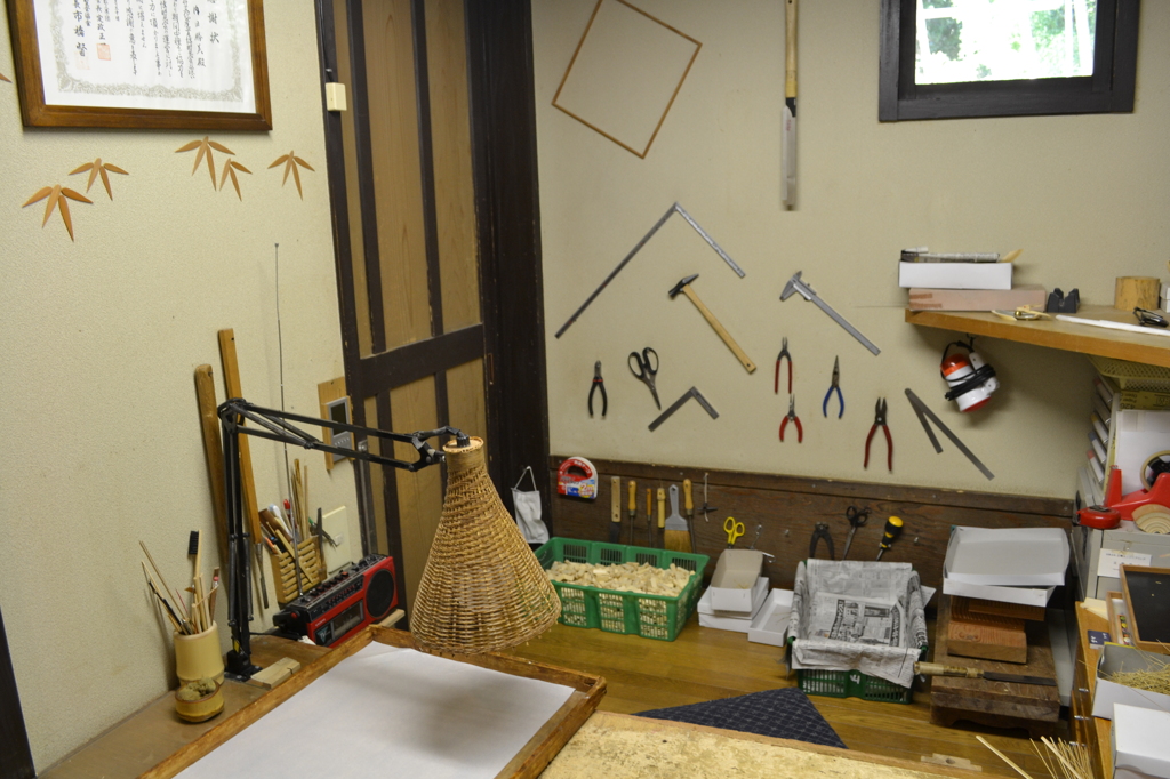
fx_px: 877
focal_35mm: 27
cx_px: 585
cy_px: 390
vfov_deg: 47.9
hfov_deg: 67.4
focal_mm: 18
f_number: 5
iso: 400
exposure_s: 1/15
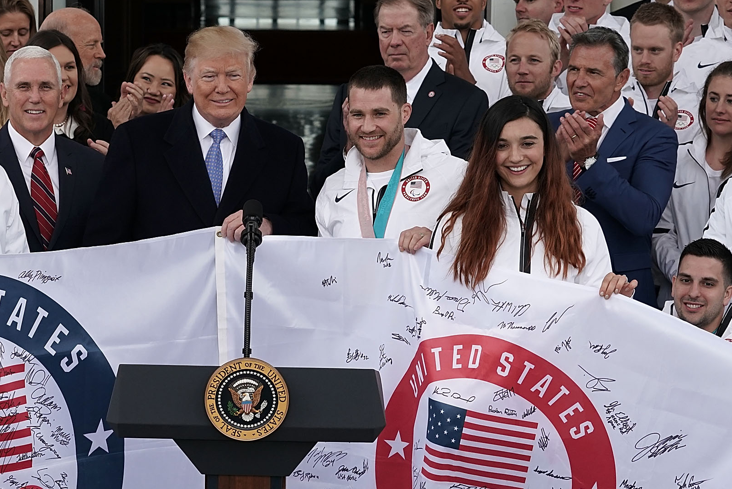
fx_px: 3803
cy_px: 371
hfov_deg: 11.0
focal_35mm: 187
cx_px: 191
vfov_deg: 7.3
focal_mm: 100
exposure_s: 1/640
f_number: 7.1
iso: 800
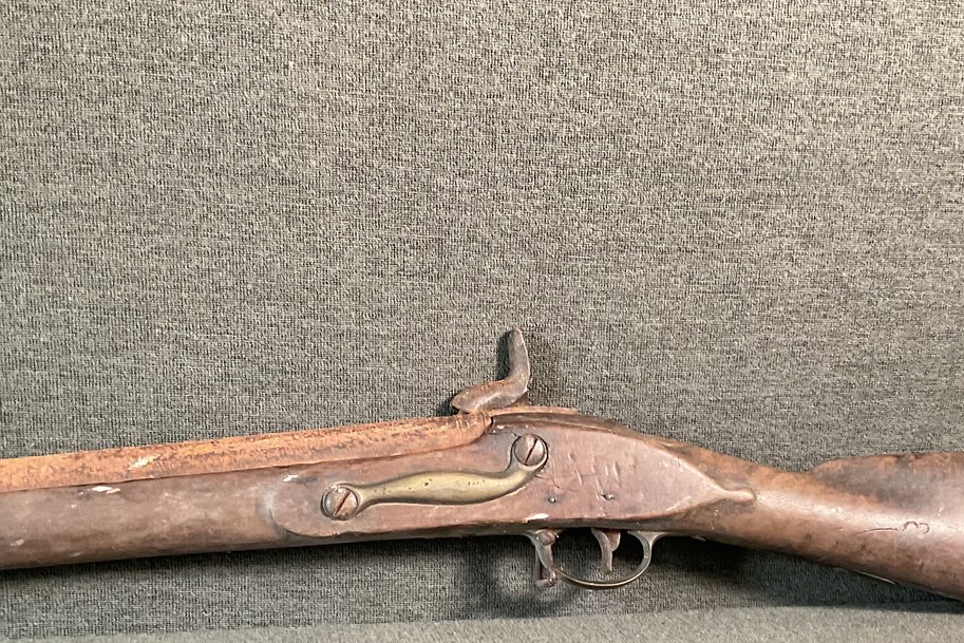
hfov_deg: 39.5
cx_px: 571
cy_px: 565
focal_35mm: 50
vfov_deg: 26.2
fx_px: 1339
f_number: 1.8
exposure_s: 1/60
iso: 200
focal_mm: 3
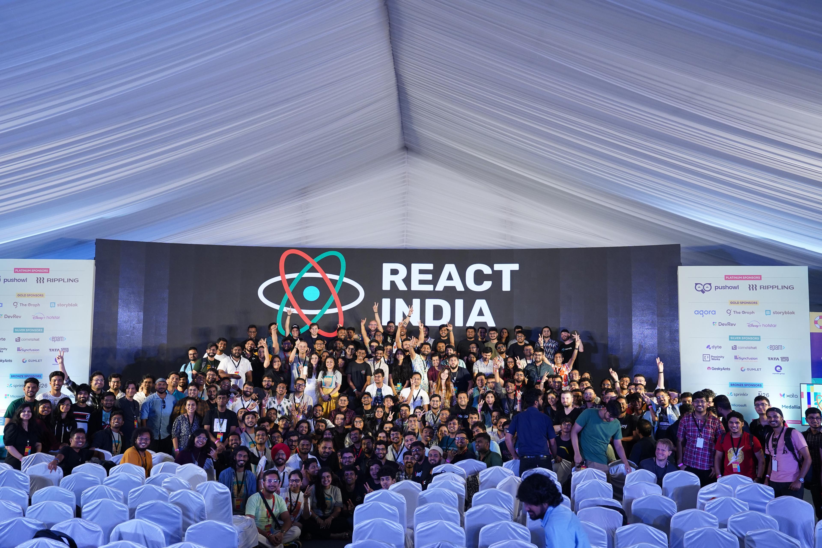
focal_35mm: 39
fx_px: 890
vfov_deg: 34.2
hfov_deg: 49.6
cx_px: 411
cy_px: 274
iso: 2500
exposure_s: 1/160
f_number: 5
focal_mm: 39
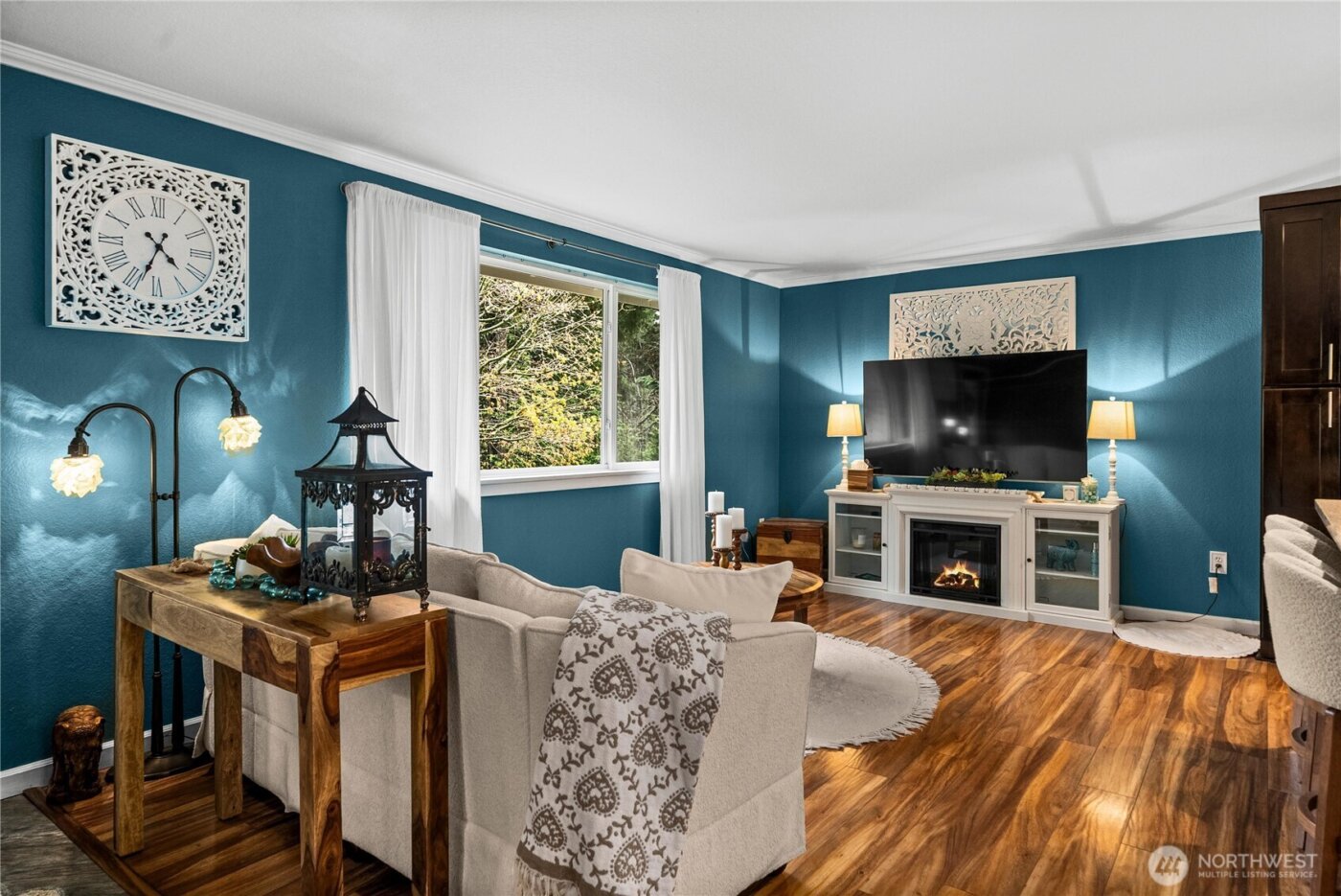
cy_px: 448
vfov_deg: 62.0
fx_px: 745
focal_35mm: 20
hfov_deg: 83.9
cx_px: 670
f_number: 7.1
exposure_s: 1/4
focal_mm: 20
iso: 1000
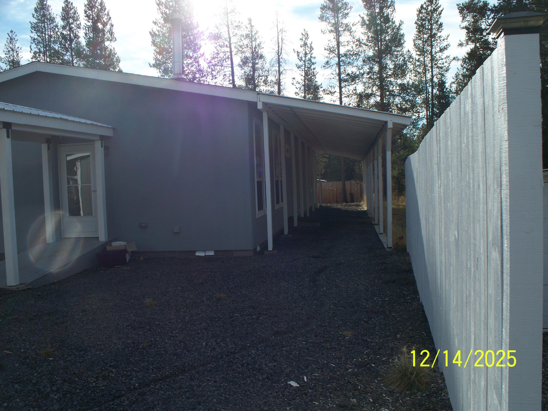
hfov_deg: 51.3
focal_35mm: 36
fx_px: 570
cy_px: 206
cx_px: 274
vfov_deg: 39.7
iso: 64
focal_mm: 7.54
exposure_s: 1/500
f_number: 5
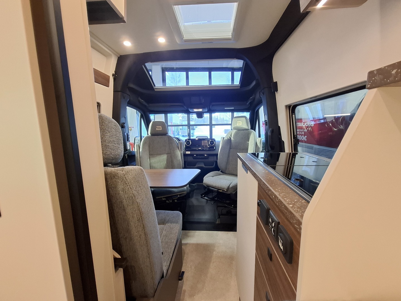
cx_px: 200
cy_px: 150
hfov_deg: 106.2
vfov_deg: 89.9
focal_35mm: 13
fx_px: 151
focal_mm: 1.74
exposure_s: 1/25
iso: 200
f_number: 2.2
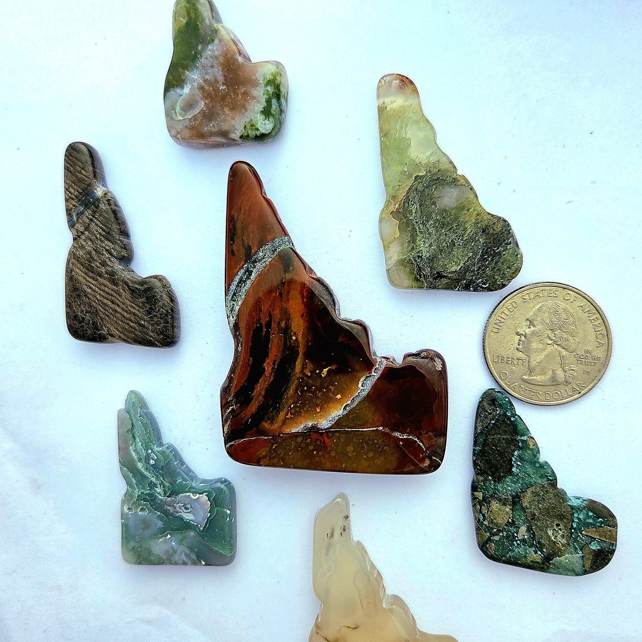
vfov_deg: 57.3
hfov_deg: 57.3
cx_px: 325
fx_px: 588
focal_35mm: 28
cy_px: 321
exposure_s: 1/10000
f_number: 1.8
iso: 64
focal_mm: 5.4
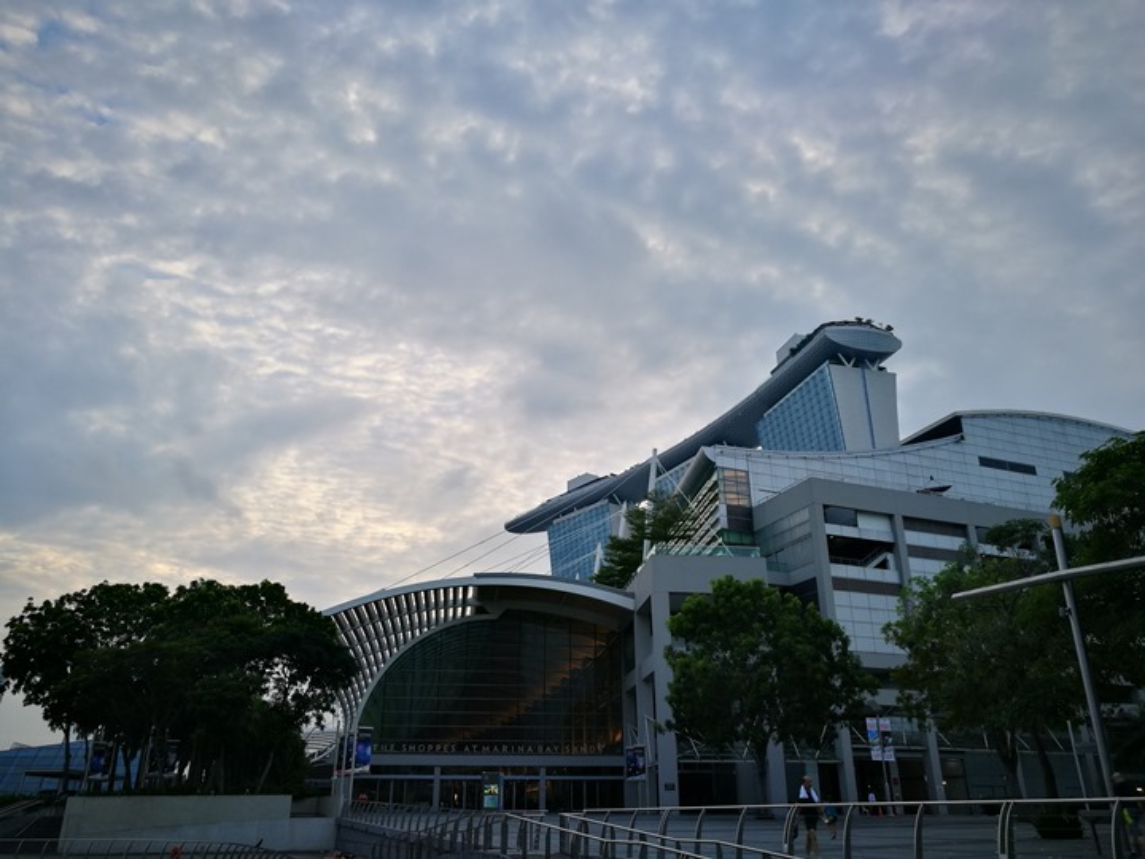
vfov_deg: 51.4
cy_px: 430
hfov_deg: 65.3
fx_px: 893
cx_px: 572
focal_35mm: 27
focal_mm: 4.5
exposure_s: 1/162
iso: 50
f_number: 2.2
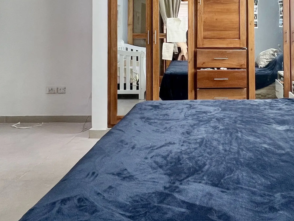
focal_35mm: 33
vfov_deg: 40.1
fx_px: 280
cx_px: 218
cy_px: 27
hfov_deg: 53.1
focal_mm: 1.57
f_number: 1.8
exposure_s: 1/99
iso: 100
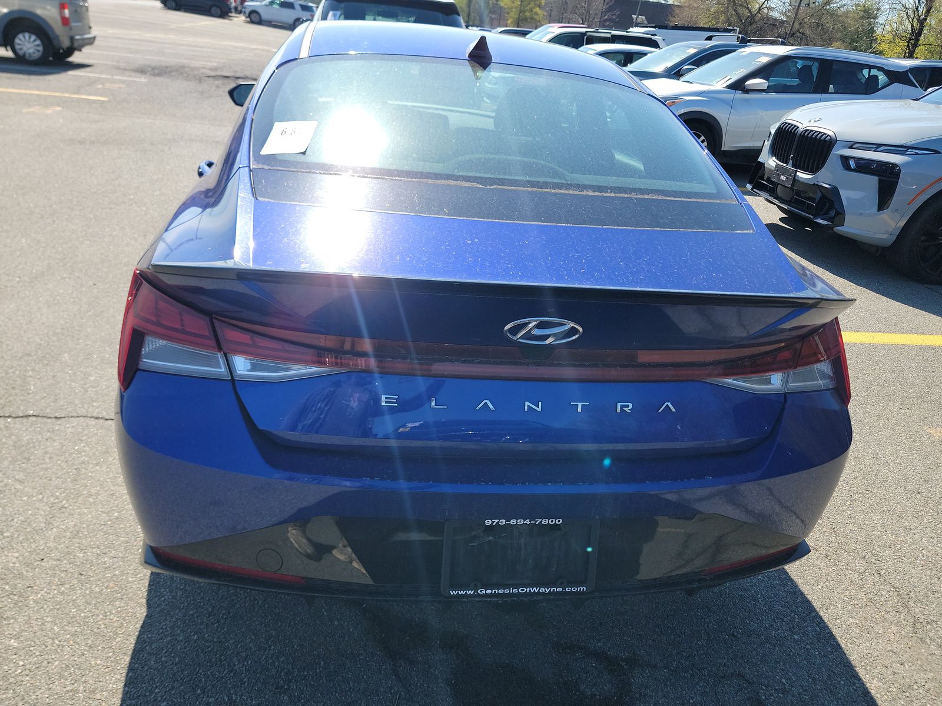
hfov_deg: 71.6
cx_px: 471
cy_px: 353
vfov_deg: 56.8
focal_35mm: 24
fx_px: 653
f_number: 1.8
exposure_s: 1/508
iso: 50
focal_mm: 6.7
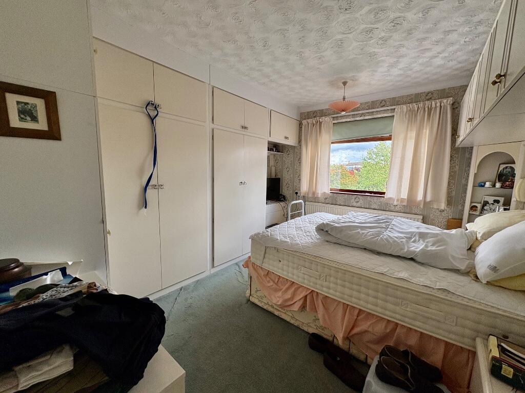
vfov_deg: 85.7
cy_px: 196
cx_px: 262
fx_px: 212
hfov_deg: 102.1
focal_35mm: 14
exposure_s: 1/108
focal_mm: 2.22
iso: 100
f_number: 2.2
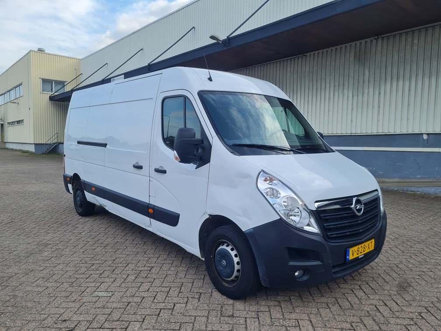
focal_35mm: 26
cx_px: 220
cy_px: 166
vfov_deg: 53.1
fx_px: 331
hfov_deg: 67.3
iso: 50
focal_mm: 5.4
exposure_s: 1/1076
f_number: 1.8
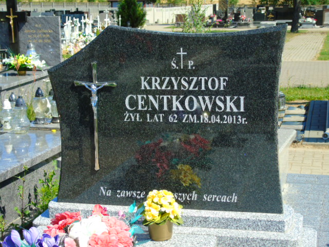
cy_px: 124
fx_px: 675
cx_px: 164
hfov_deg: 27.4
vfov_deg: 20.7
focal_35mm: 71
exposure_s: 1/320
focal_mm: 13
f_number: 4.7
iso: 80
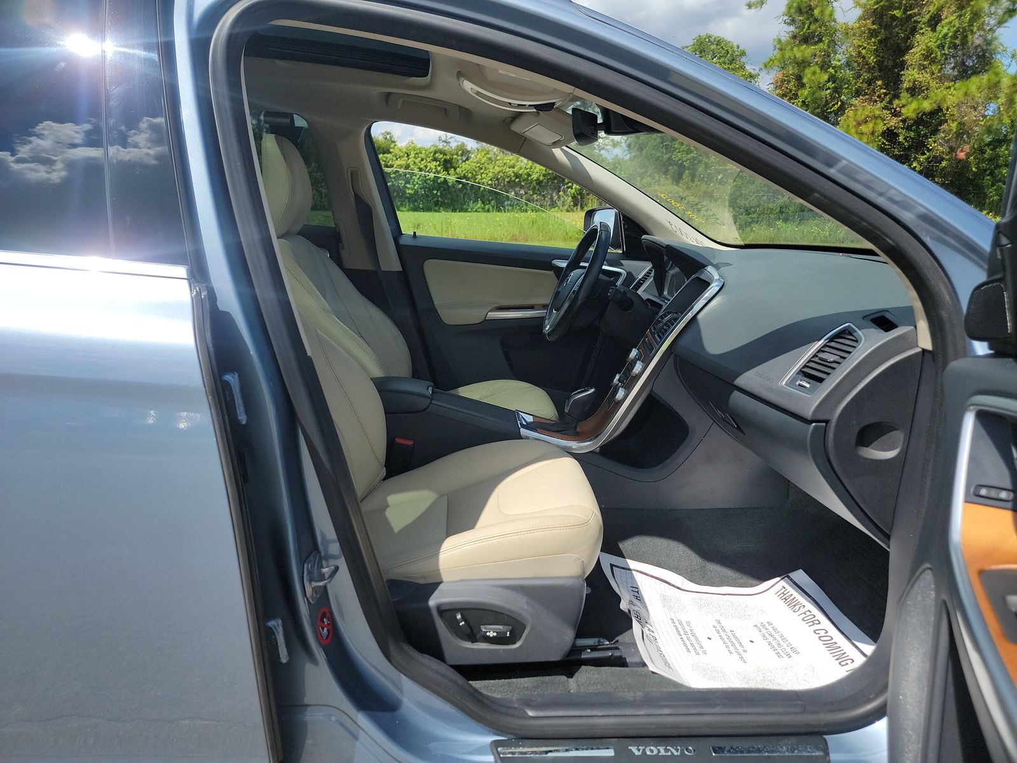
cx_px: 508
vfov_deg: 56.8
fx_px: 705
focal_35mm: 24
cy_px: 382
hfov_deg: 71.6
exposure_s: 1/811
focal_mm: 6.7
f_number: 1.8
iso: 50
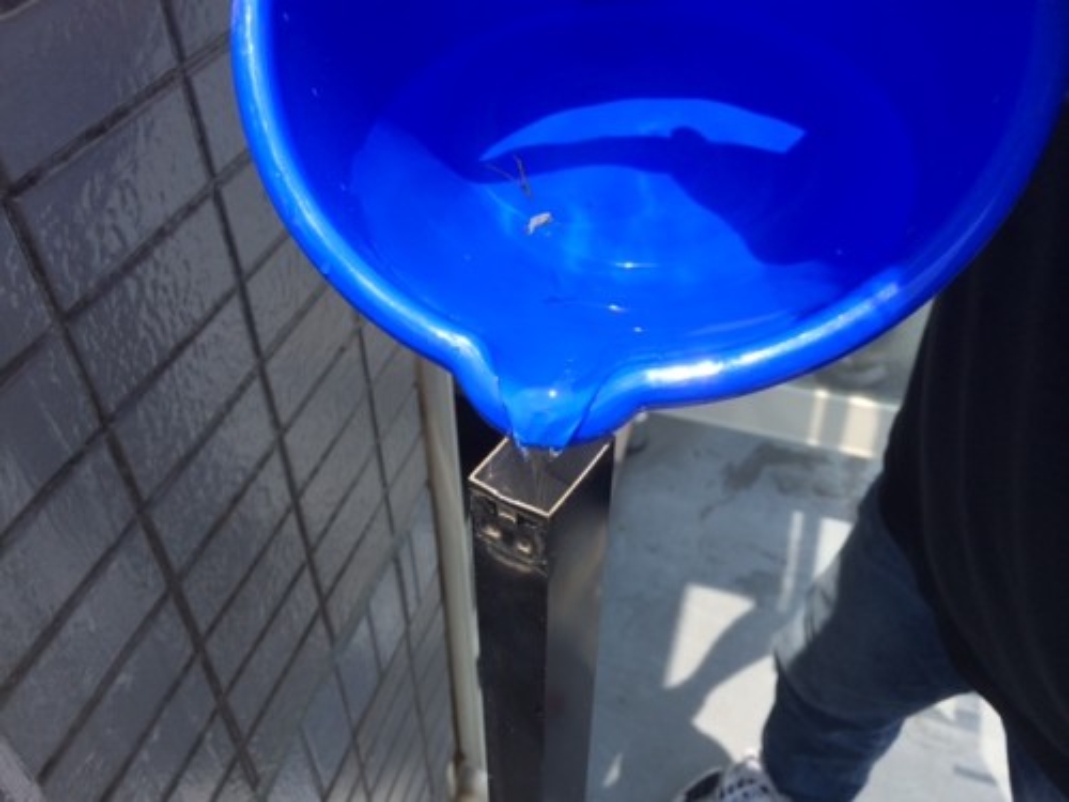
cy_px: 401
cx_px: 534
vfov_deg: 46.8
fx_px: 926
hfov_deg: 60.0
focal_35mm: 30
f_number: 2.2
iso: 32
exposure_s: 1/1325
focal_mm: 4.12
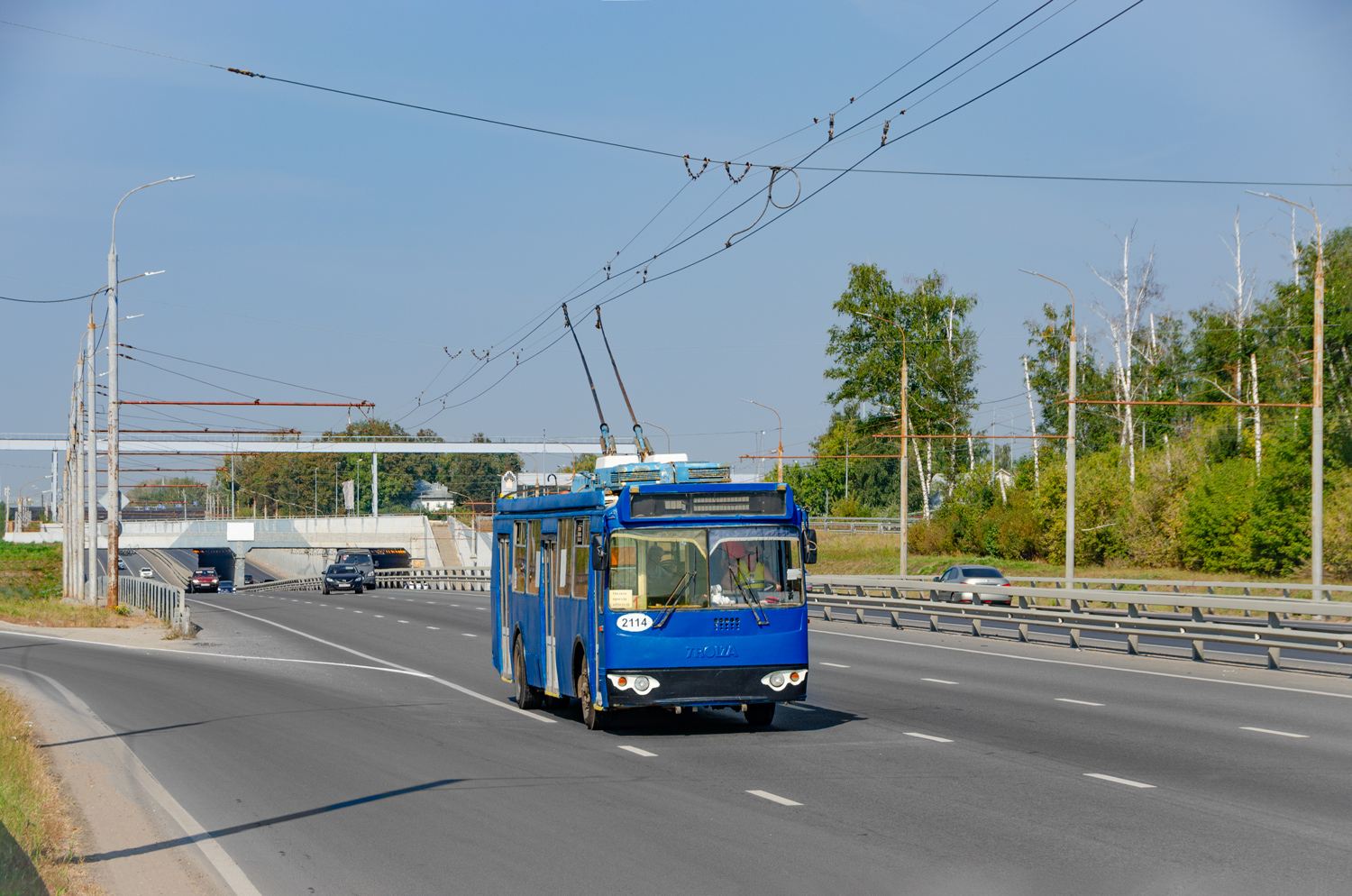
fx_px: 3655
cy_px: 448
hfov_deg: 21.0
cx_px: 676
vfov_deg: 14.0
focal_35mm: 98
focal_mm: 65
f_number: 7.1
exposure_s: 1/640
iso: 100
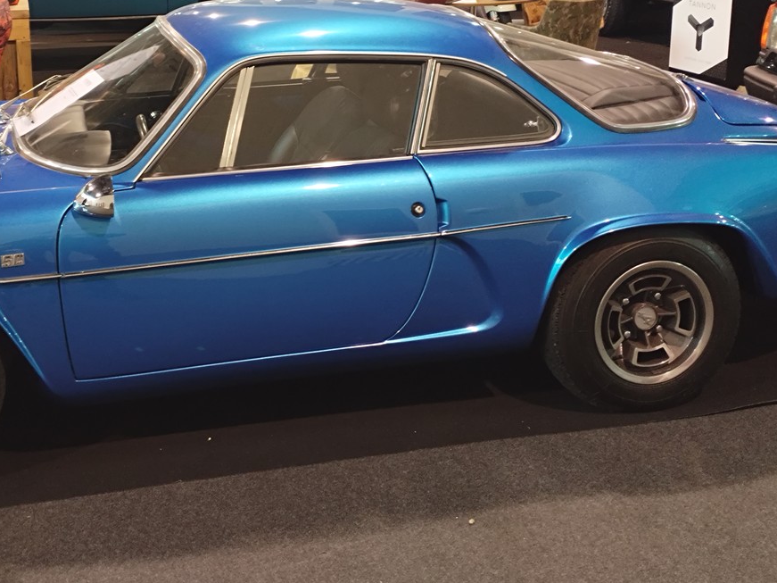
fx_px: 965
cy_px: 110
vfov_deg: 32.6
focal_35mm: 43
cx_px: 238
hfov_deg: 43.0
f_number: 1.8
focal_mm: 4.25
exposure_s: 1/20
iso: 477
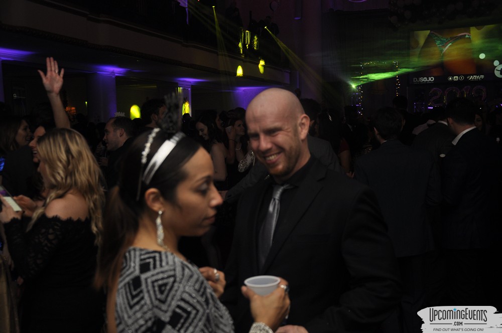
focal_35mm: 45
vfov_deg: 29.8
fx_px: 627
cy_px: 166
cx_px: 251
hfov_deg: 43.7
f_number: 5
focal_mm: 30
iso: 400
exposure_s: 1/60
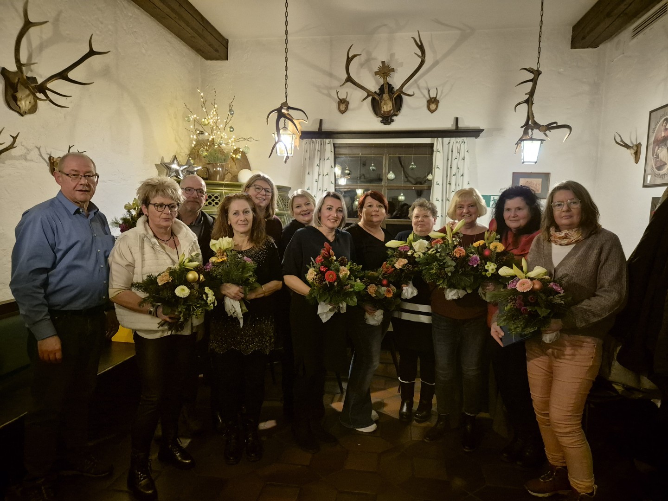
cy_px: 250
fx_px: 444
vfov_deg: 58.9
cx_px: 334
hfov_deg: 73.9
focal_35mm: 23
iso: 1600
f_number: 1.8
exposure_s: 1/50
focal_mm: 5.4
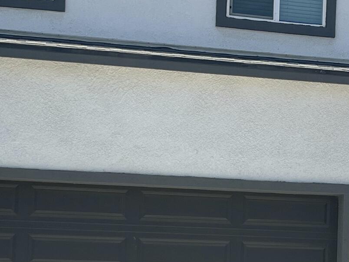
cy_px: 200
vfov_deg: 15.2
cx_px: 352
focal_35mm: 97
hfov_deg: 19.6
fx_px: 978
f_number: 1.6
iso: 50
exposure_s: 1/5076
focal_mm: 5.1
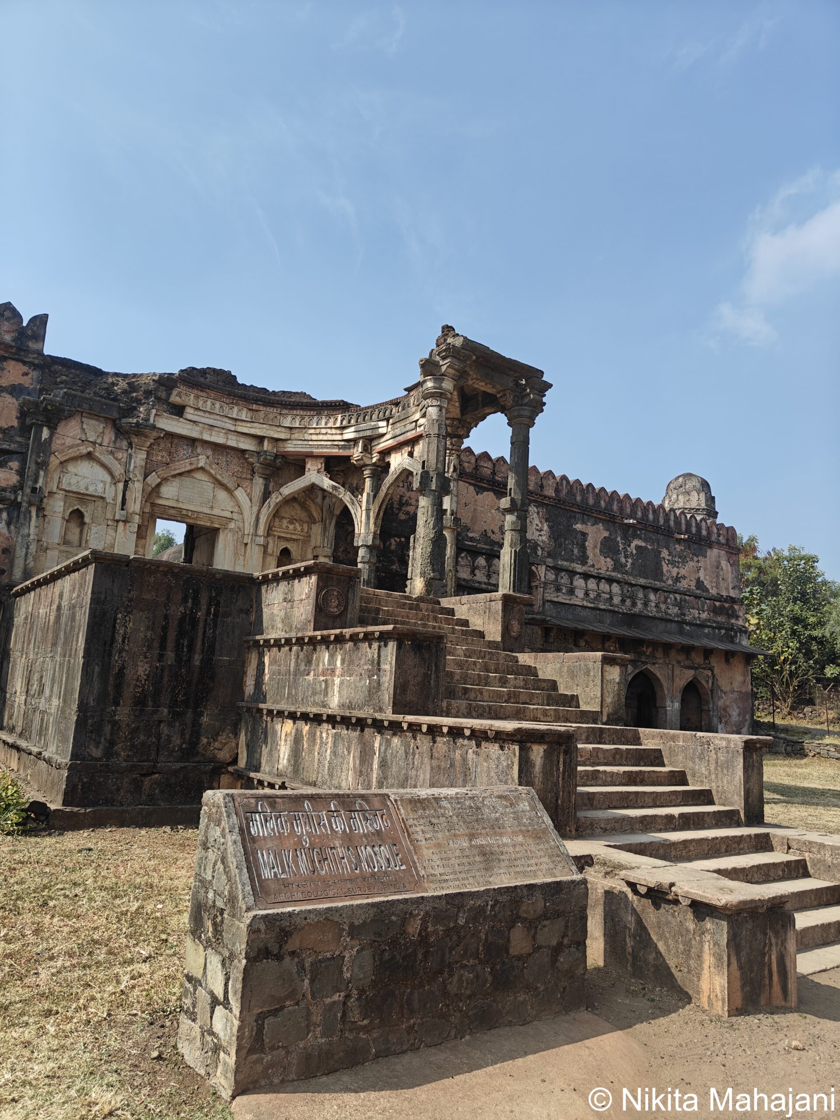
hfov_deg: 56.8
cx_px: 420
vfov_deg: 71.6
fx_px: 777
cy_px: 560
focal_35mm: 24
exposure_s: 1/3023
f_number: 1.8
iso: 64
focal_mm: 5.59
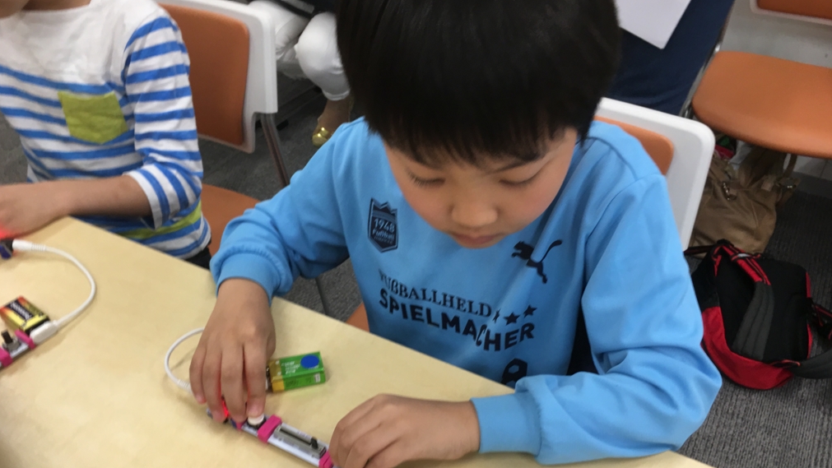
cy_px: 299
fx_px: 706
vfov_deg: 36.4
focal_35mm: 32
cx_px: 412
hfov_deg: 61.0
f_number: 2.2
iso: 25
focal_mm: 4.15
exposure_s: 1/15
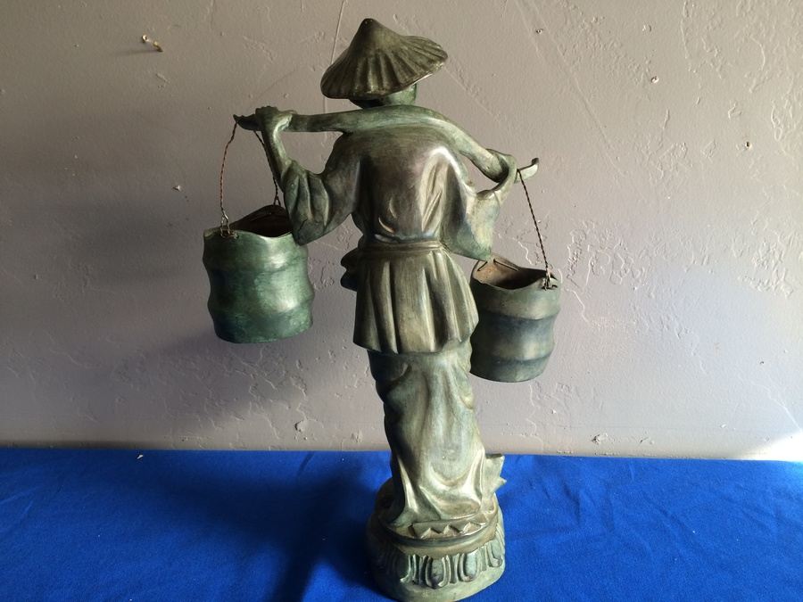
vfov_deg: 46.8
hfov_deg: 60.0
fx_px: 696
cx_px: 402
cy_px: 301
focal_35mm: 30
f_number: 2.2
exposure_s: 1/40
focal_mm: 4.12
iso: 32
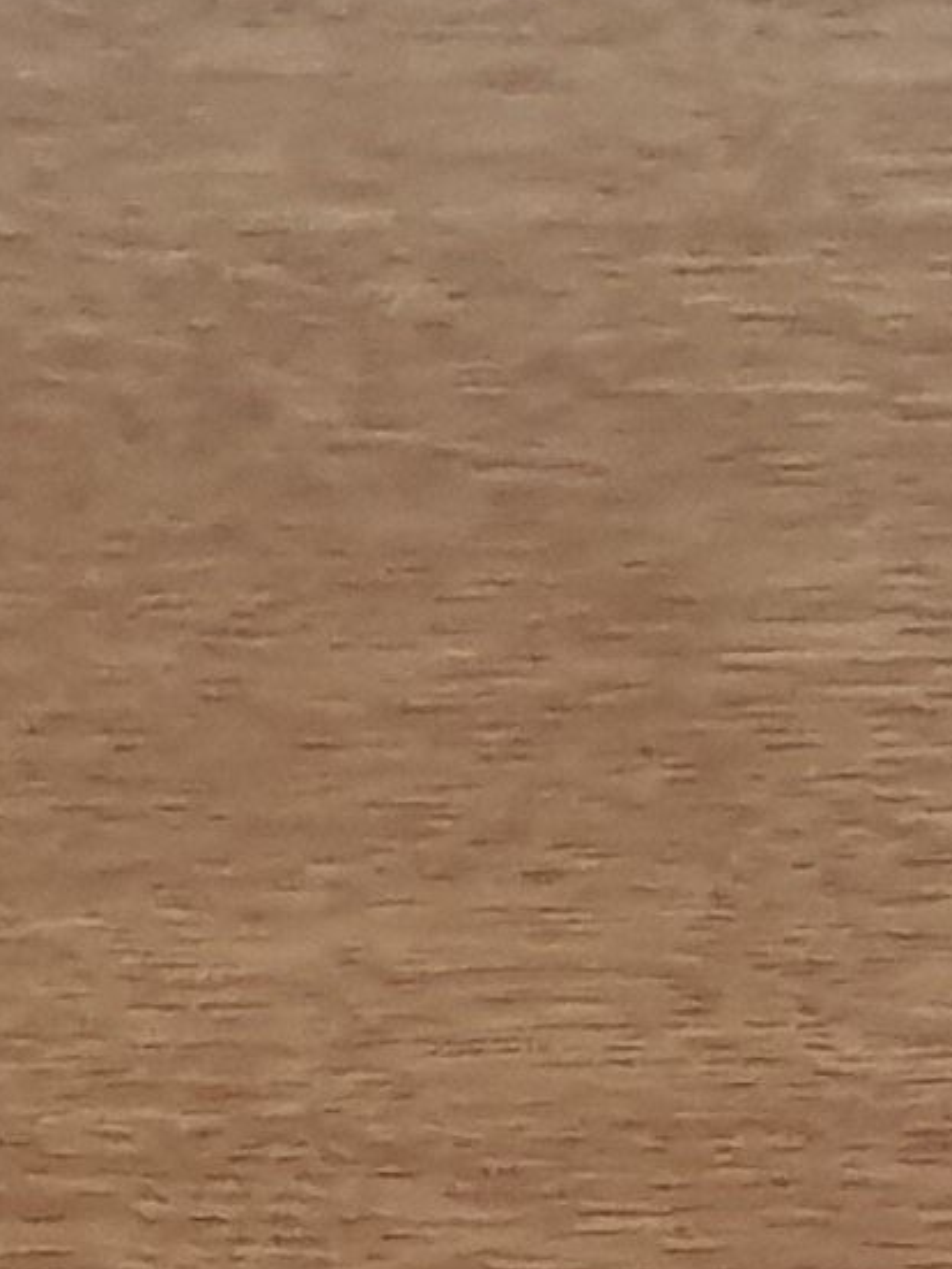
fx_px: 6967
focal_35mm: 190
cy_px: 2915
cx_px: 177
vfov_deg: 9.4
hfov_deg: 7.8
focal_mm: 4.3
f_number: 1.5
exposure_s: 1/36
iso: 250
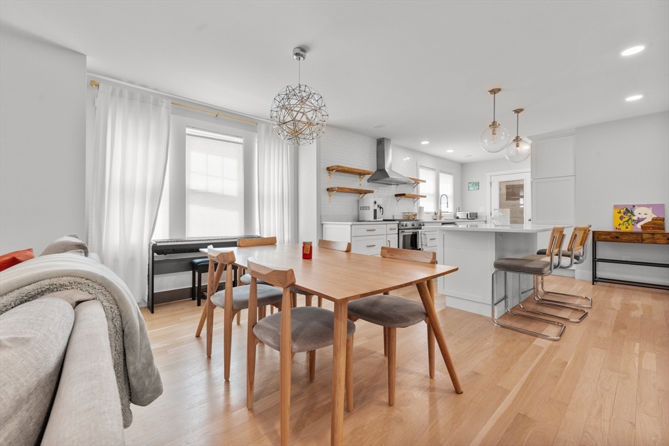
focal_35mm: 14
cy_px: 223
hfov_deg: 104.2
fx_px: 260
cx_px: 334
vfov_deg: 81.2
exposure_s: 1/8
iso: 800
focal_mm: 14
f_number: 8
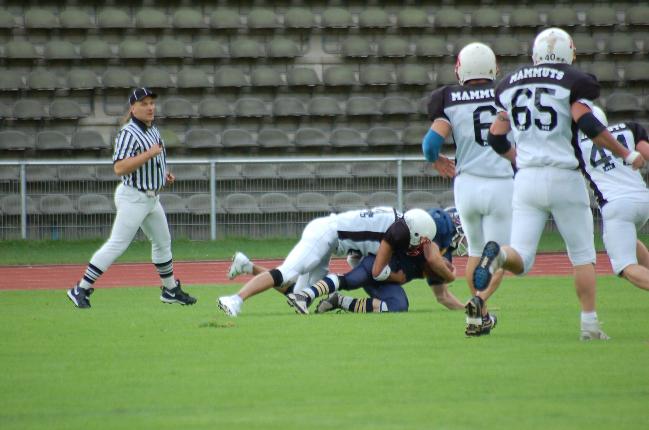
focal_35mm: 450
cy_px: 215
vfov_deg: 3.0
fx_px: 8097
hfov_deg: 4.6
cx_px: 324
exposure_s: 1/500
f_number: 5.6
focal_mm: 300
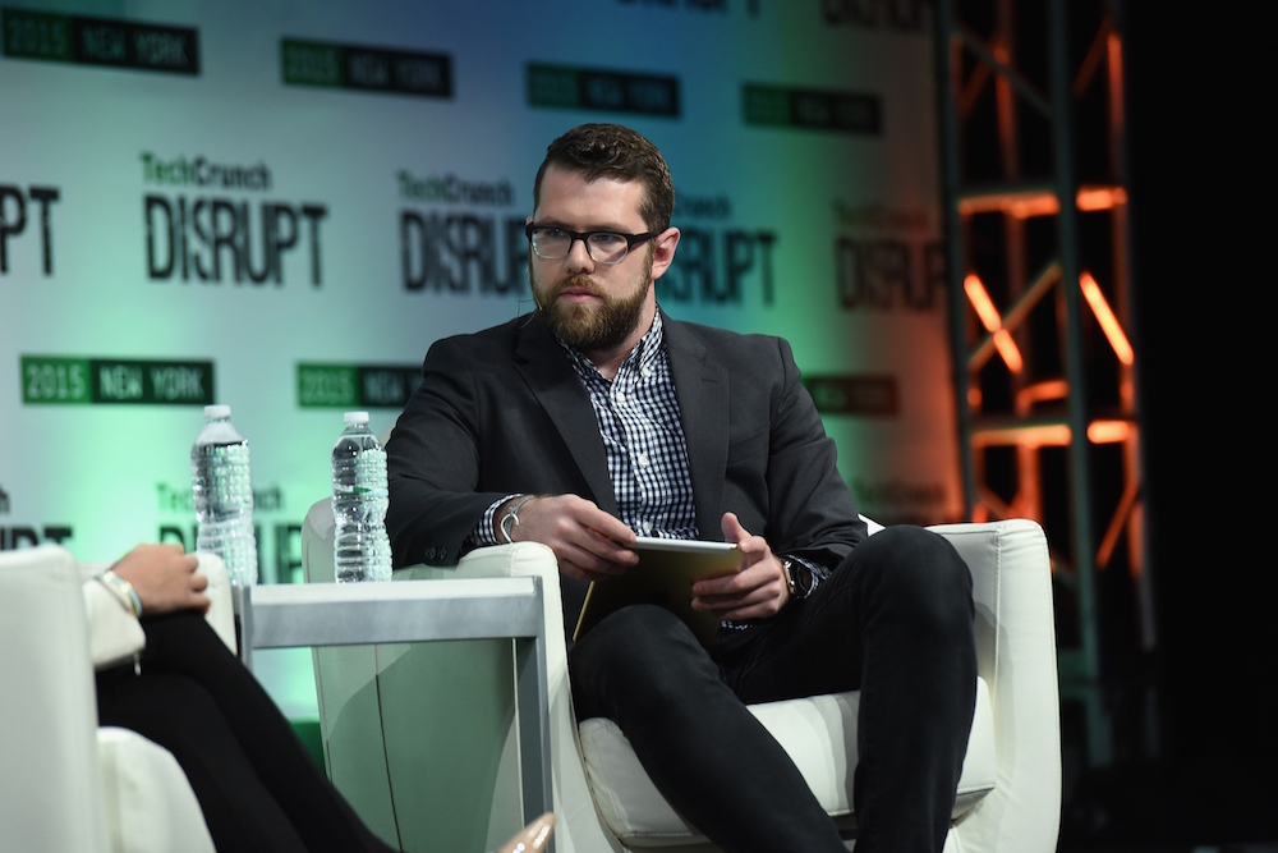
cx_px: 639
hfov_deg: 10.3
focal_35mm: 200
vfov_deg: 6.9
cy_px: 426
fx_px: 7101
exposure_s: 1/400
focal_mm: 200
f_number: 4
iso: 2000
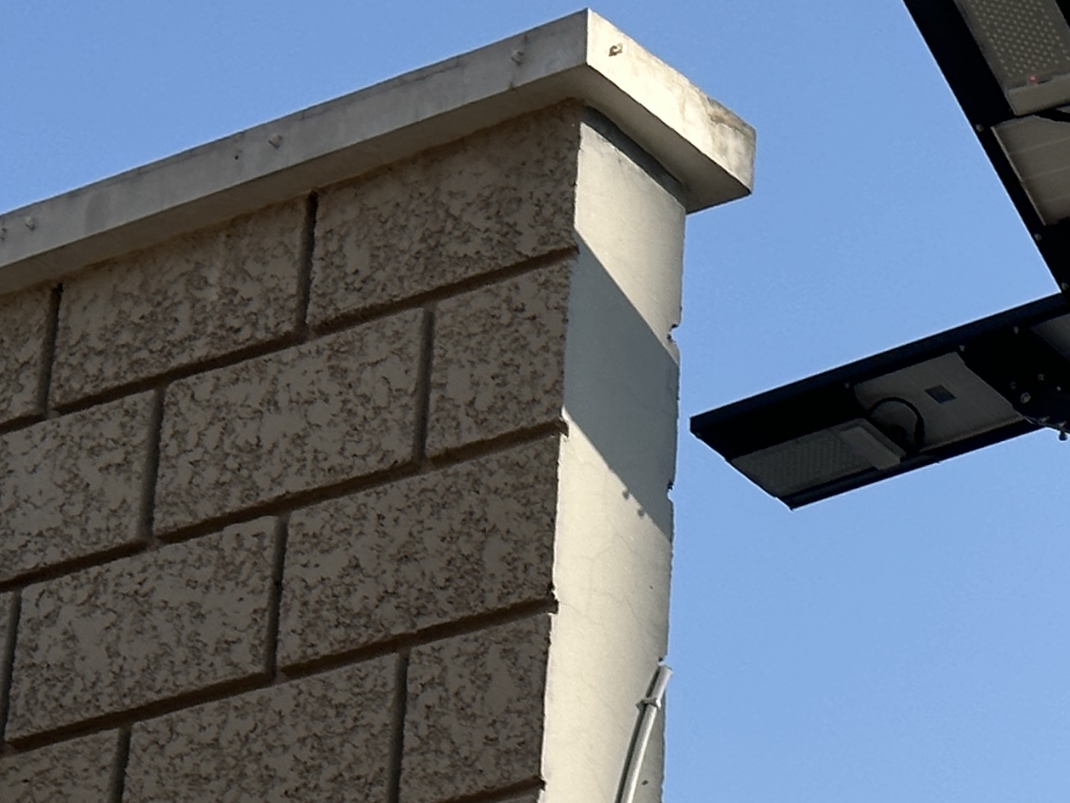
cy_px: 338
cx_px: 1030
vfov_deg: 9.6
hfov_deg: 12.7
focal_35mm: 154
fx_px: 4761
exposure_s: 1/4566
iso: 64
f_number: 1.78
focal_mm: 6.86
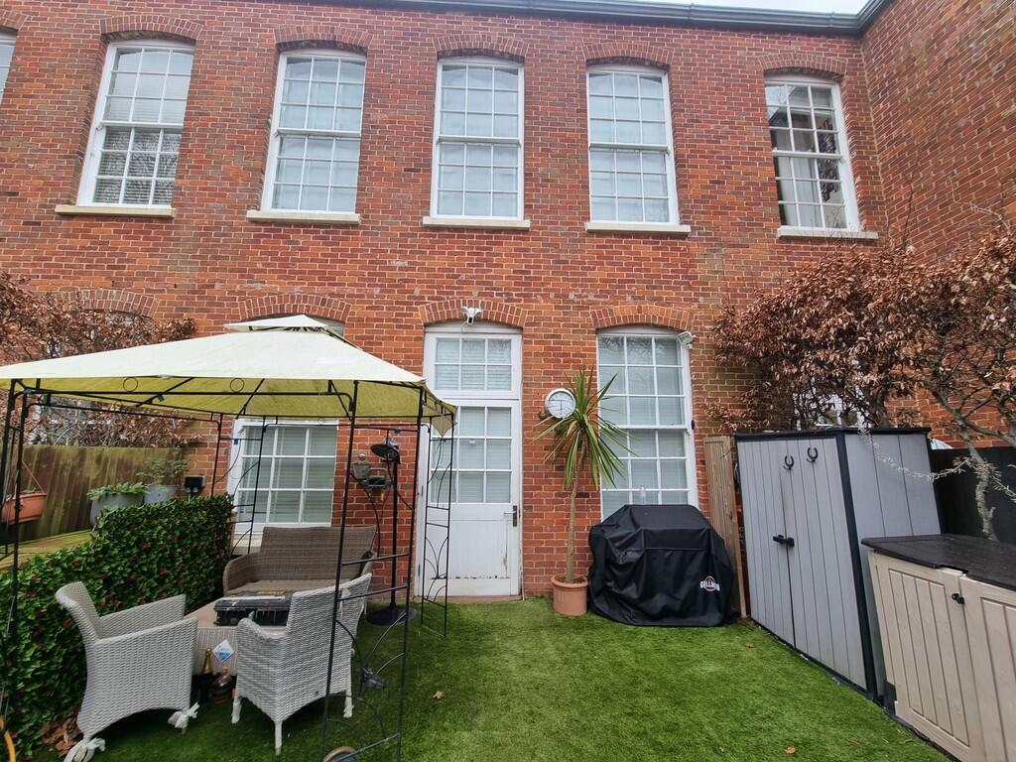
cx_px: 508
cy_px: 381
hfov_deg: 106.2
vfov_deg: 89.9
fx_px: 382
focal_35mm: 13
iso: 64
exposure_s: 1/50
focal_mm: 2.2
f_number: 2.2
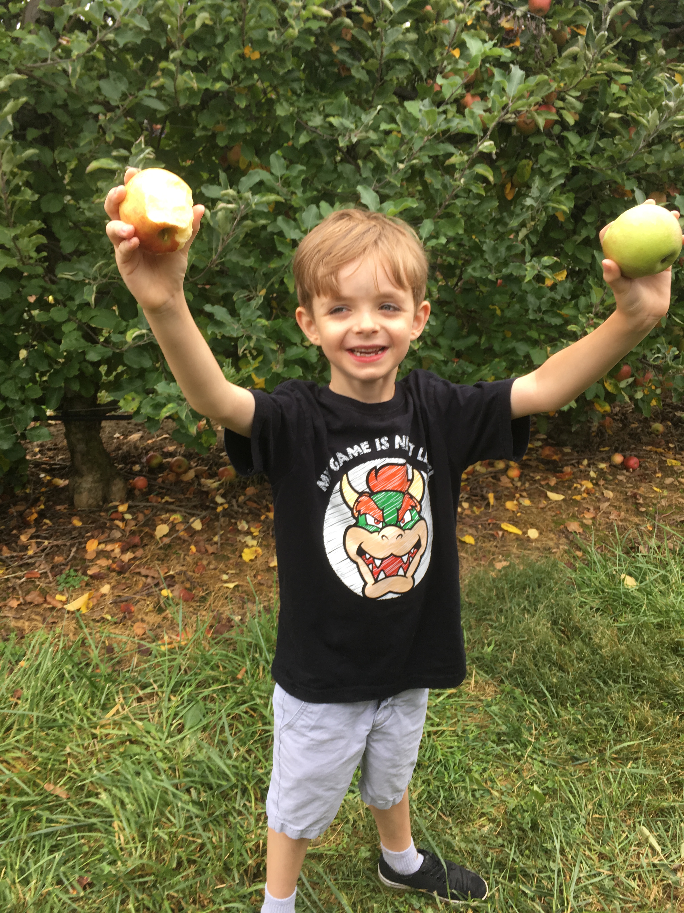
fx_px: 764
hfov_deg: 48.2
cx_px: 342
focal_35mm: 29
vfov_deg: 61.7
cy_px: 456
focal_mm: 4.15
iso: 25
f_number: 2.2
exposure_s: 1/120
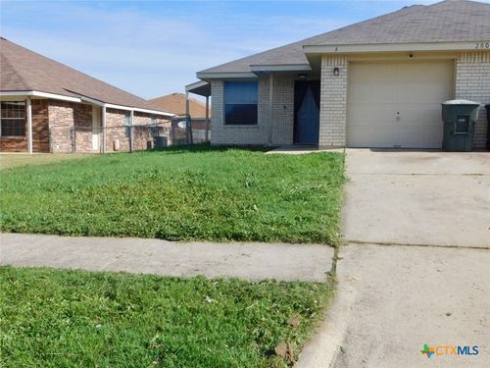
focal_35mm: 36
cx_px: 245
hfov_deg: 51.4
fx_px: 510
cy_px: 184
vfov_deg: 39.7
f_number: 3.5
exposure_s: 1/1500
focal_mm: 6.3
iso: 125
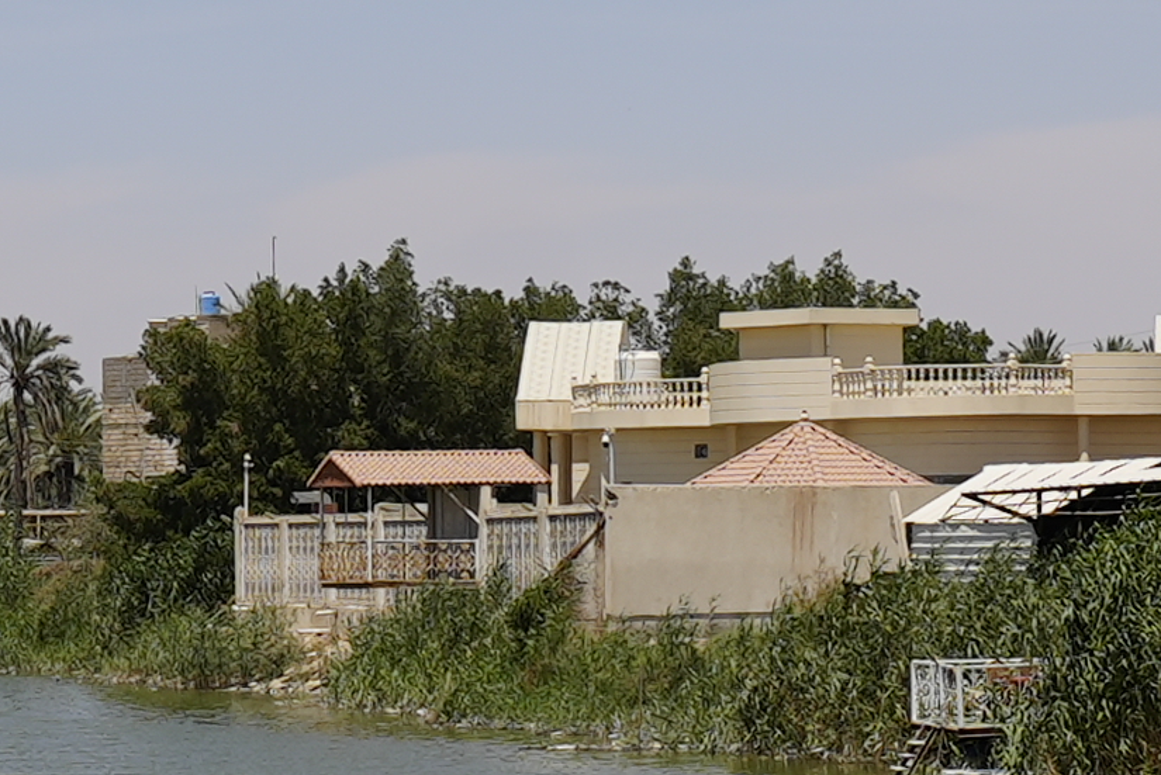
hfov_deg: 11.1
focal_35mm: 185
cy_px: 698
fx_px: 5969
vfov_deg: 7.4
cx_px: 284
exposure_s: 1/1000
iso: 80
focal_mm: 36
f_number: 5
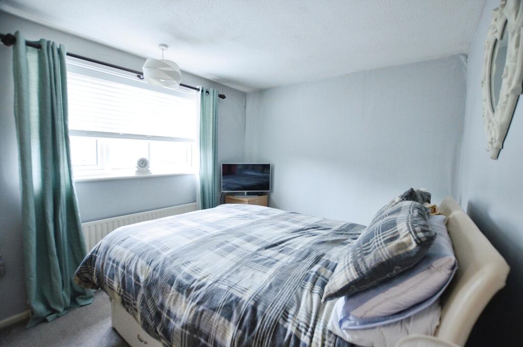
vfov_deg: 77.1
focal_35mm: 15
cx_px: 262
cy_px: 174
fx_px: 218
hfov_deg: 100.5
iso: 900
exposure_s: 1/30
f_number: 3.5
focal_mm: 10
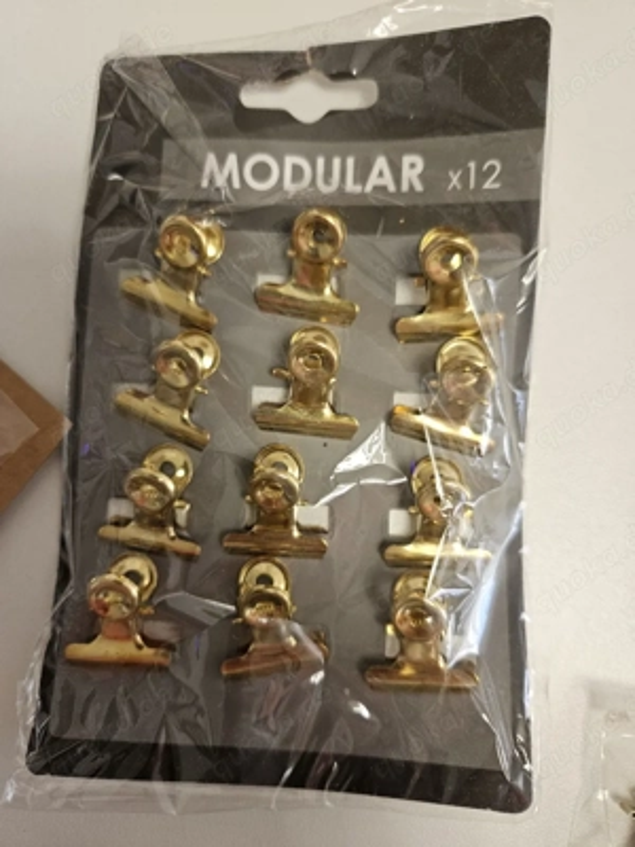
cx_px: 318
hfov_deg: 58.9
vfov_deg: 73.9
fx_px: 563
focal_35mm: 23
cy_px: 424
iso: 125
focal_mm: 5.4
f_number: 1.8
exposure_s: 1/100
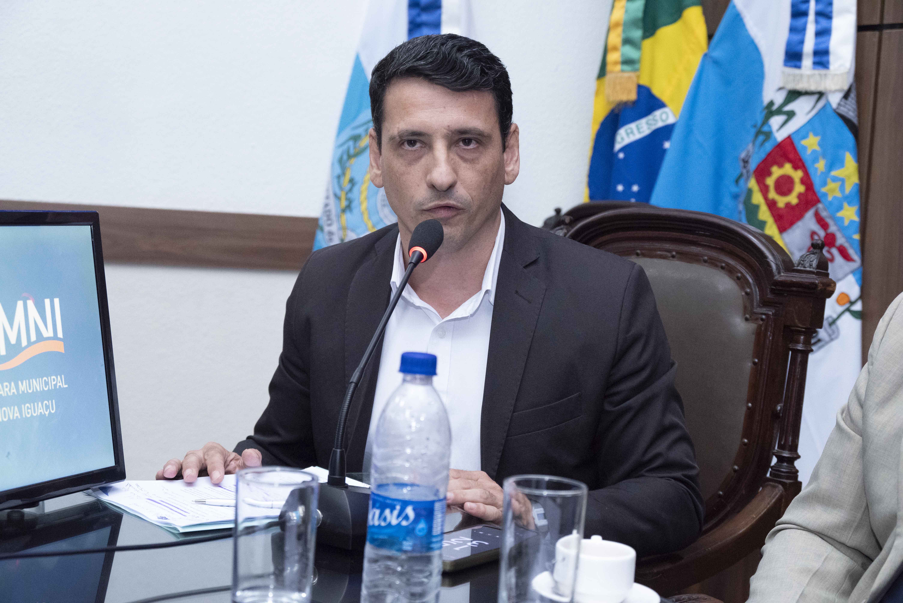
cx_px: 452
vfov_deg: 23.0
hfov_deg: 33.9
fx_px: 1480
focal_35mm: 59
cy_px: 302
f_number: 6
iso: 8000
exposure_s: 1/200
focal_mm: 59
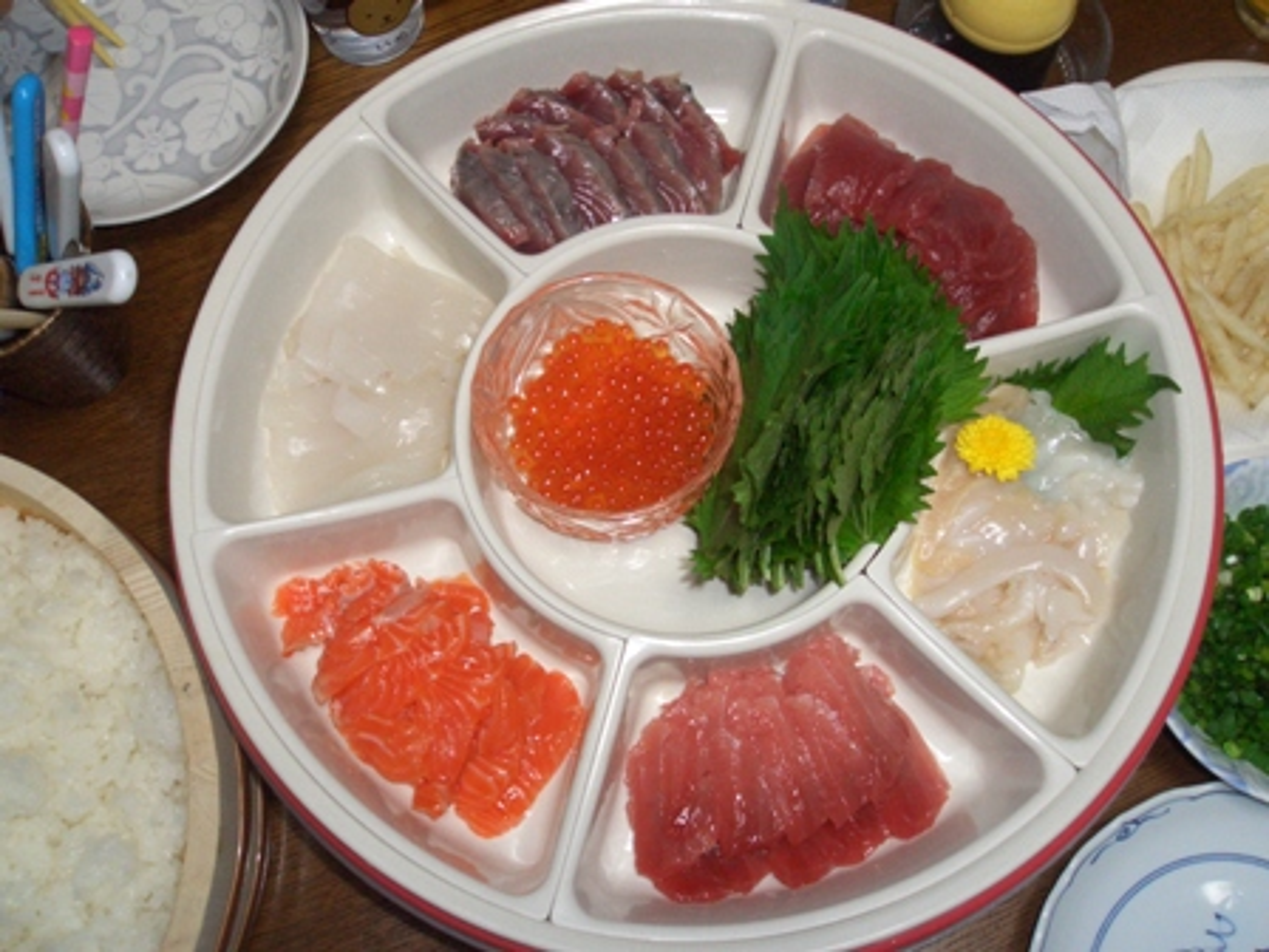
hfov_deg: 51.4
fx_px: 1320
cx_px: 634
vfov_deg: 39.7
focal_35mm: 36
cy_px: 476
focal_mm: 4.8
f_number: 4
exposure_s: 1/40
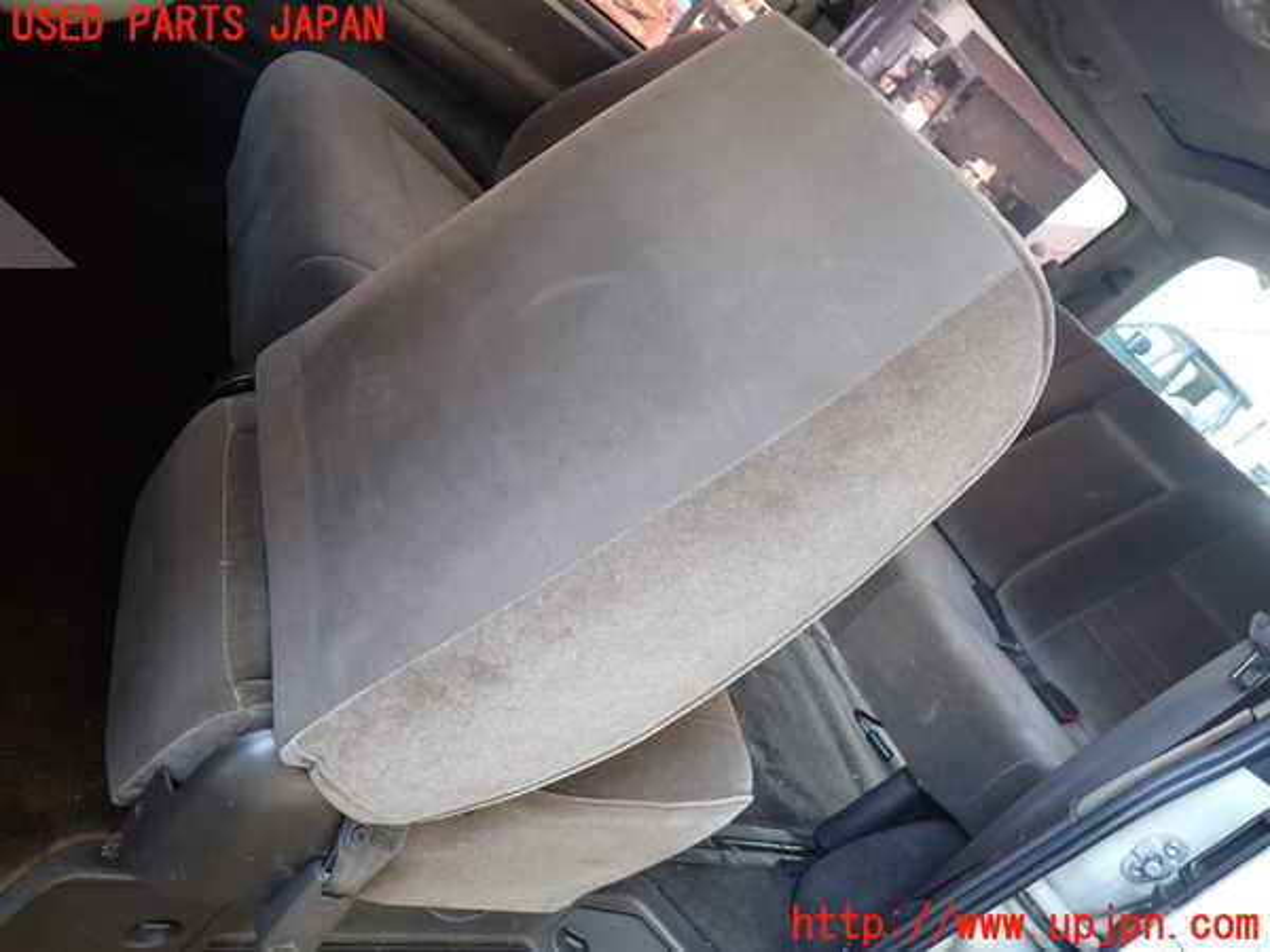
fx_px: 917
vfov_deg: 54.9
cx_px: 635
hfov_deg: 69.4
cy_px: 476
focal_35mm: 25
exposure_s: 1/60
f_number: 2
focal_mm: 4.5
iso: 200
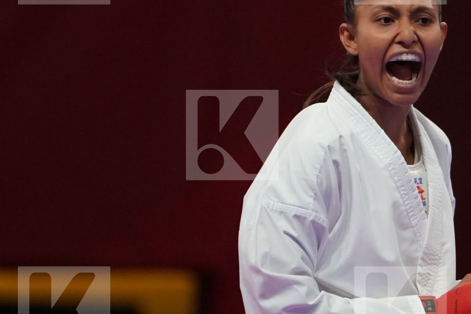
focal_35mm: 797
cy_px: 135
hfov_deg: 2.6
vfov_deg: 1.7
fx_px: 10423
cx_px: 401
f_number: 4
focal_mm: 280
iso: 2500
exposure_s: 1/1000
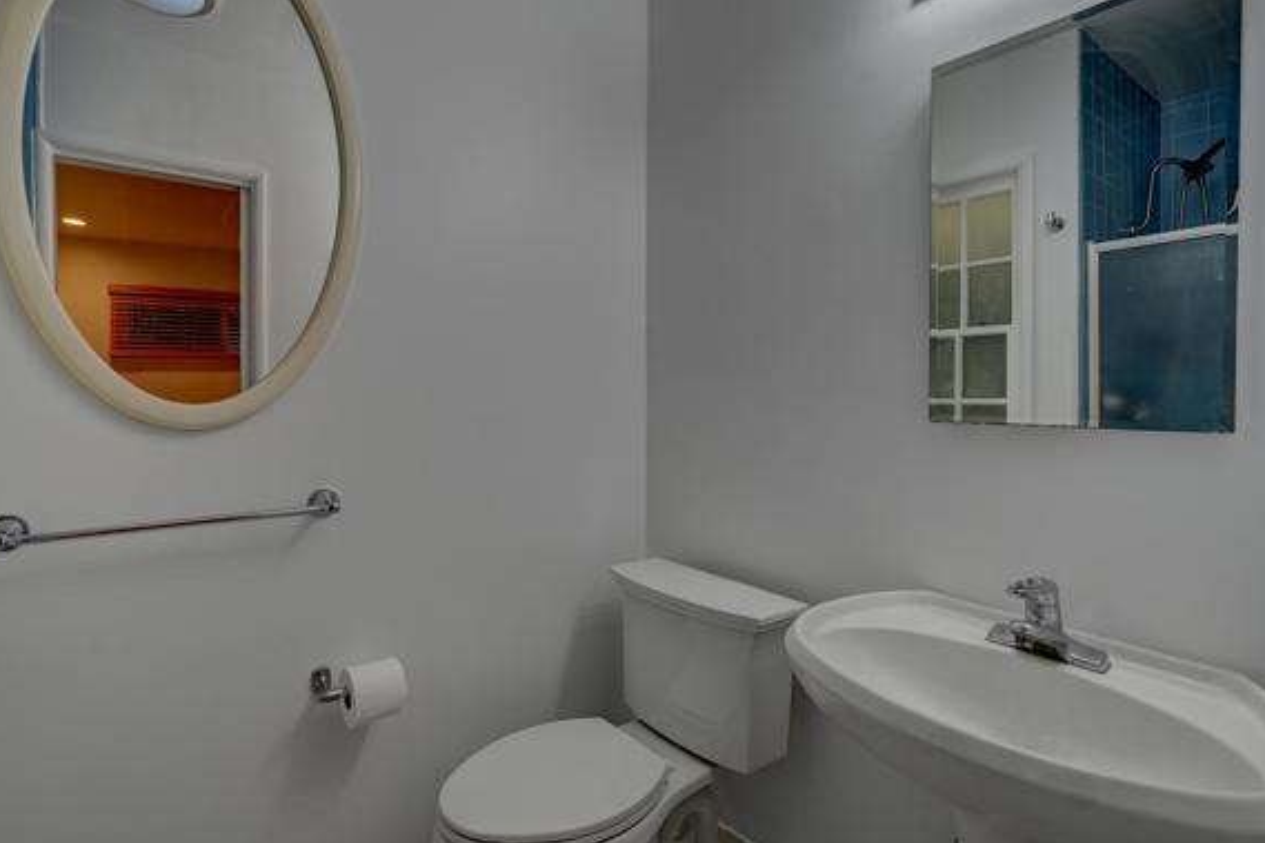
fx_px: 632
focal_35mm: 18
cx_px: 576
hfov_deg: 89.8
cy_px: 398
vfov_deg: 67.3
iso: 100
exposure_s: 1/4
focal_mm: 16
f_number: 11
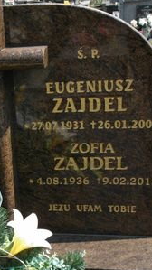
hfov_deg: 21.0
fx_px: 402
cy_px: 163
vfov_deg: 37.1
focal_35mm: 56
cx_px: 20
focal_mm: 5.2
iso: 80
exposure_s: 1/350
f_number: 4.4
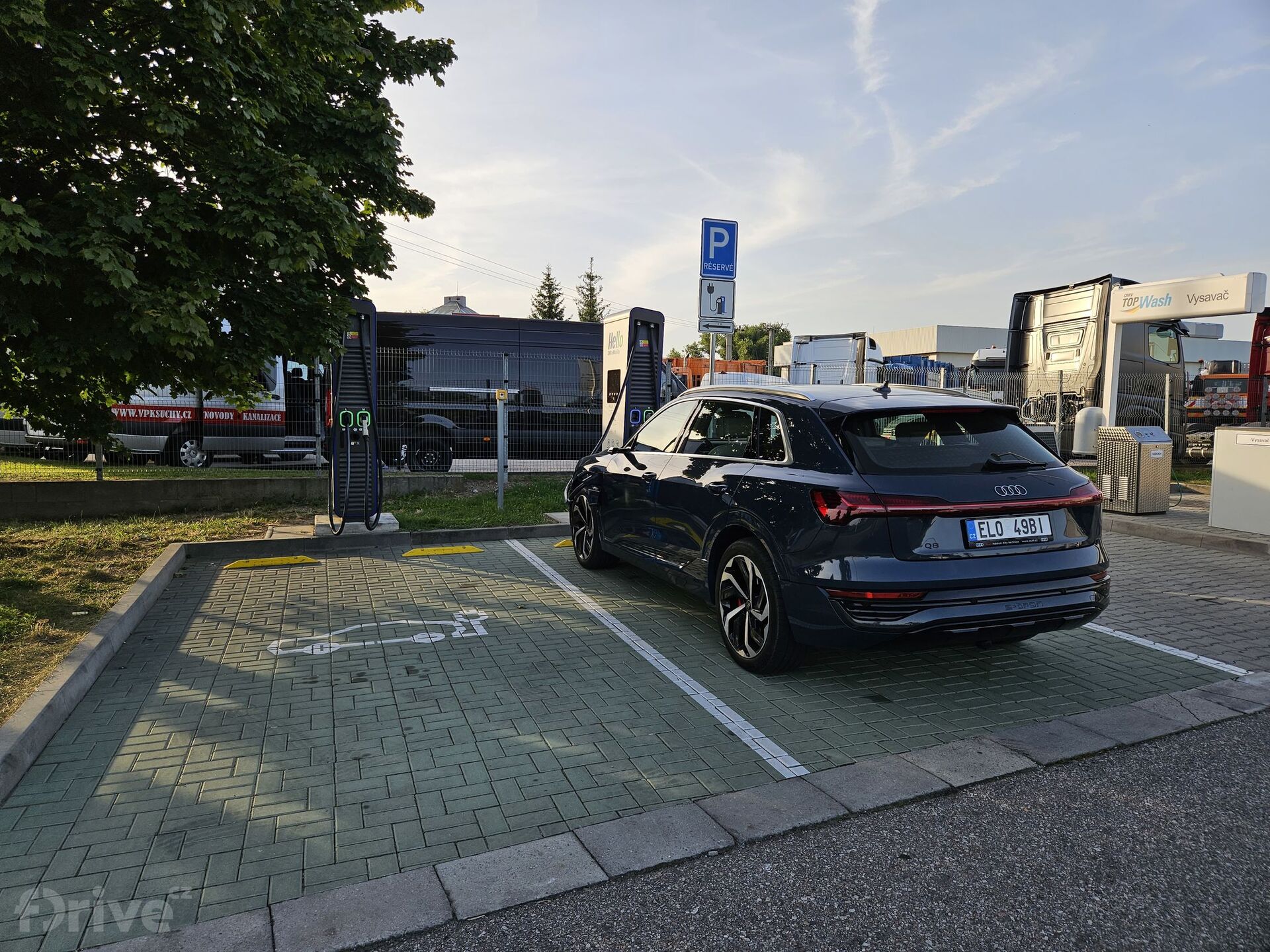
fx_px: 844
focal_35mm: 23
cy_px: 476
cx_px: 635
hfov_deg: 73.9
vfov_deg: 58.9
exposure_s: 1/703
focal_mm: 5.4
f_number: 1.8
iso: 25
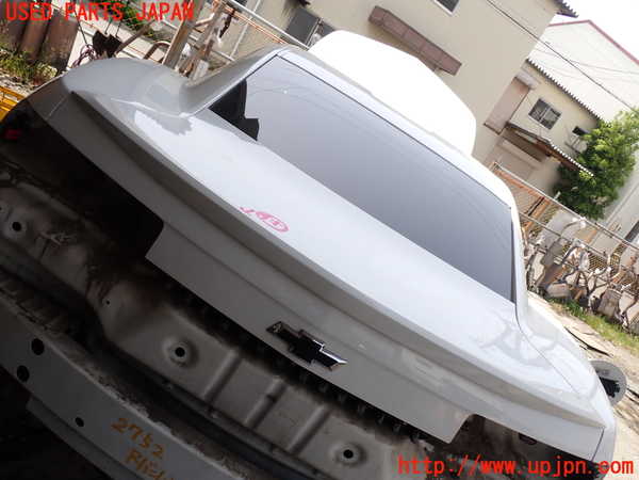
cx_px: 320
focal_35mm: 30
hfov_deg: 60.0
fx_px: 554
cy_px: 240
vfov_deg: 46.8
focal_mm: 5.4
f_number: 3.2
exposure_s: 1/500
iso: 100
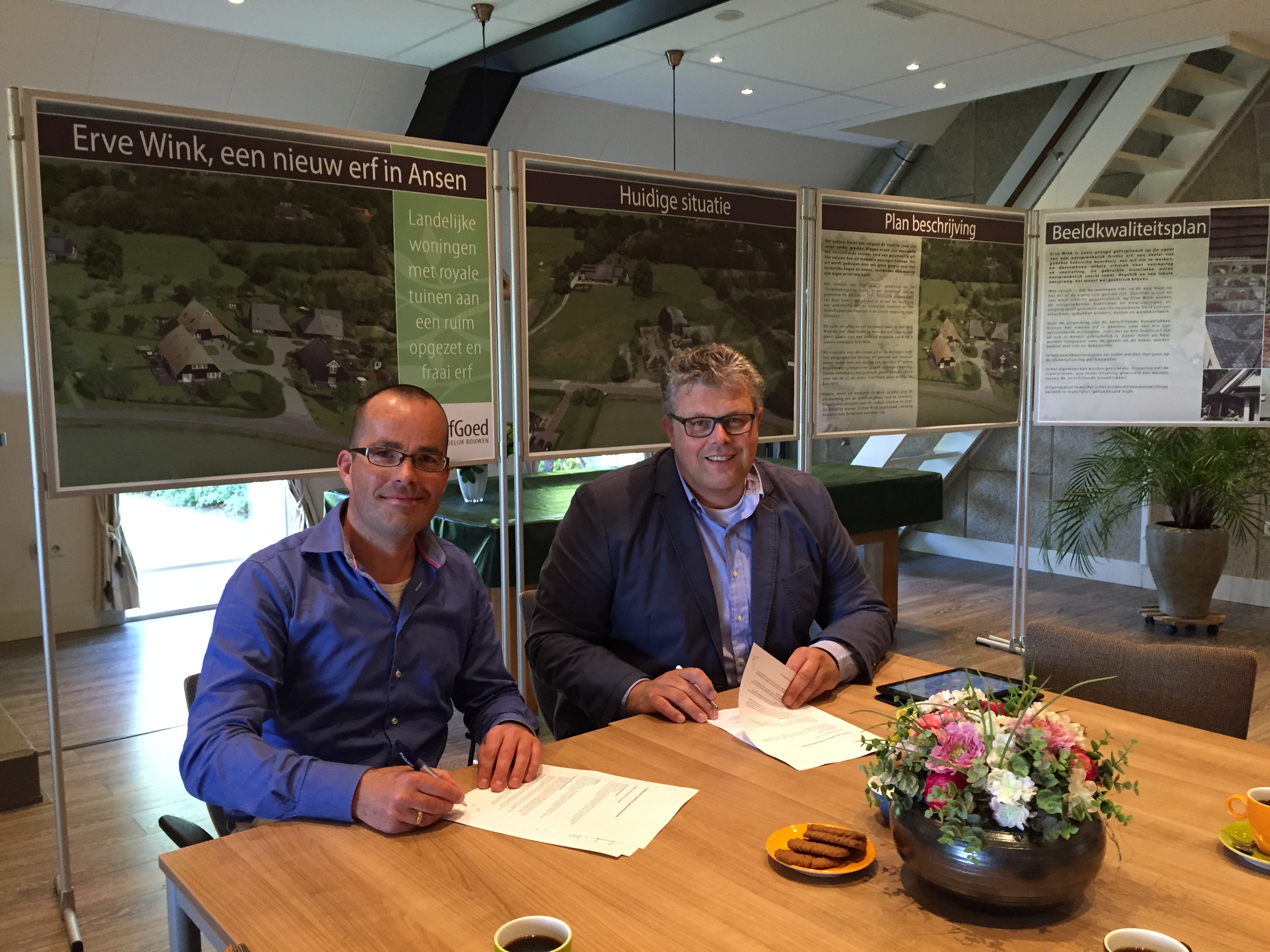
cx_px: 635
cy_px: 476
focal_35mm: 29
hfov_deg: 61.7
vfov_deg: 48.2
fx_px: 1064
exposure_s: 1/33
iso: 250
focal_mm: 4.15
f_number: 2.2
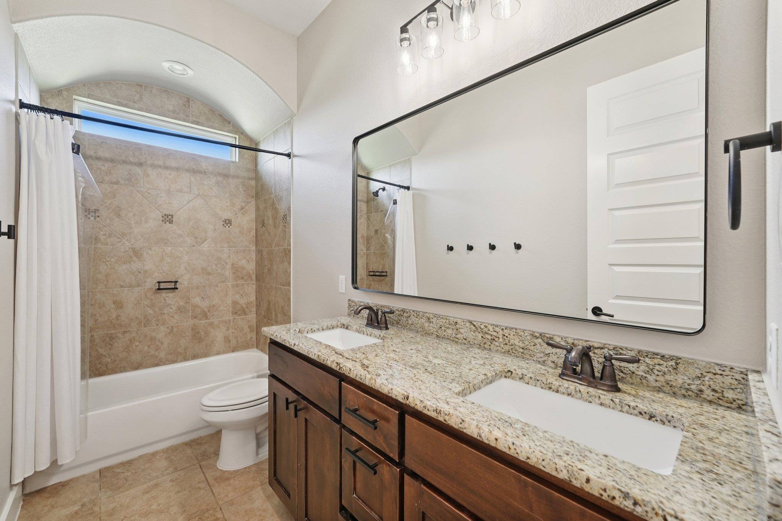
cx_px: 391
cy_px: 260
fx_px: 304
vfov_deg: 81.2
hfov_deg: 104.3
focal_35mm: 14
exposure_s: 1/15
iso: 400
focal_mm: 14
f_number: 8
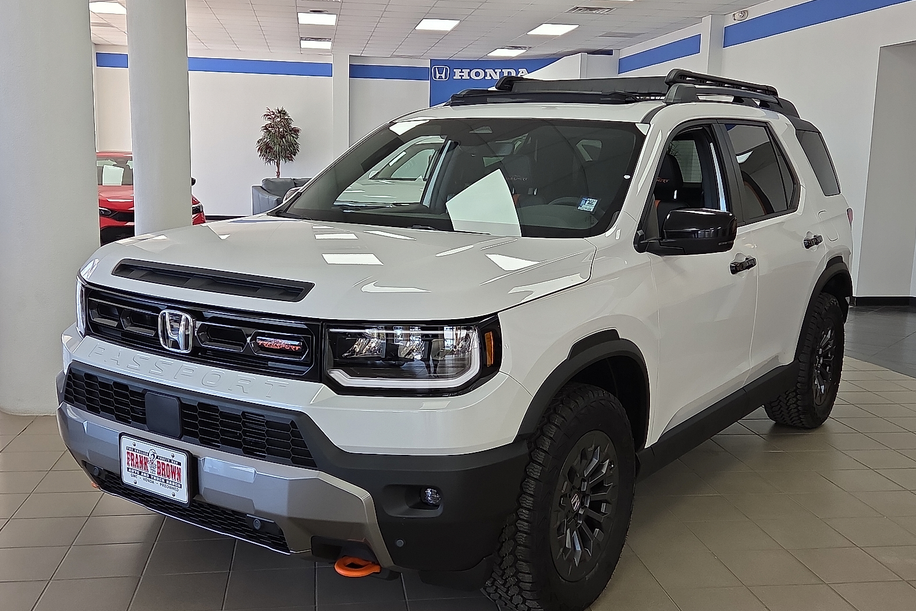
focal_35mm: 37
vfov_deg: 35.9
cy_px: 329
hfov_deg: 51.9
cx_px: 452
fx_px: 941
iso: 42
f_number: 1.8
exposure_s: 1/119
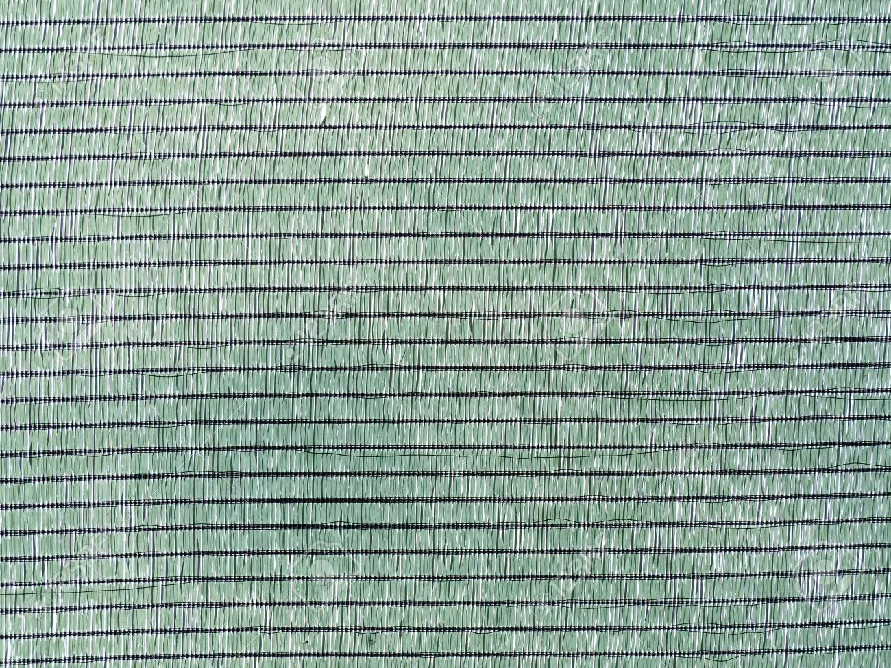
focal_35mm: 121
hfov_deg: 16.3
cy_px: 334
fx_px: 3114
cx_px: 446
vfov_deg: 12.2
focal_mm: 21.8
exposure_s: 1/2000
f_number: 4
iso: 100
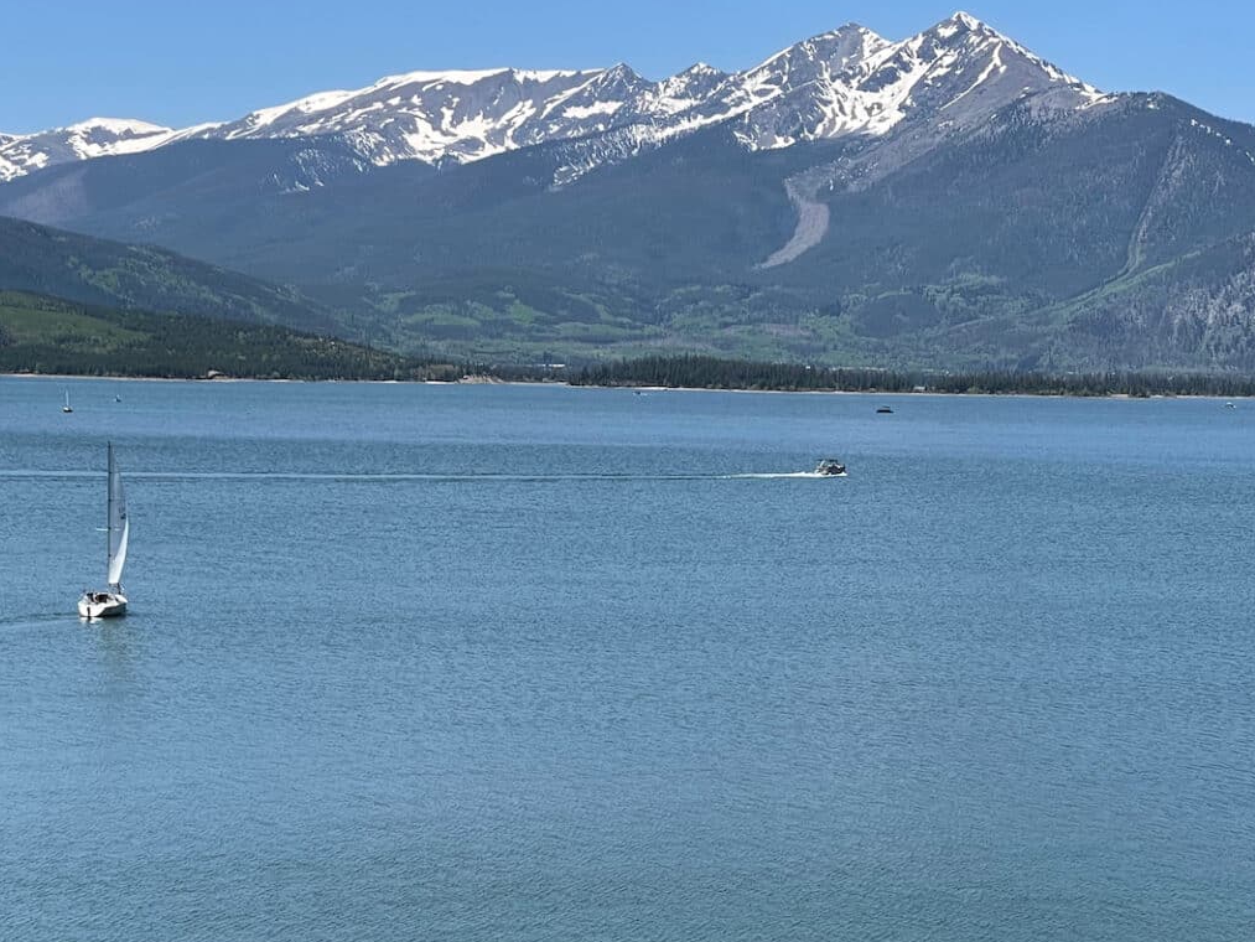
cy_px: 622
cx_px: 572
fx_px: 3517
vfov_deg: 15.2
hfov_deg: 20.2
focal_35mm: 97
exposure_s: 1/1155
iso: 20
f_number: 2.2
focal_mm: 7.5
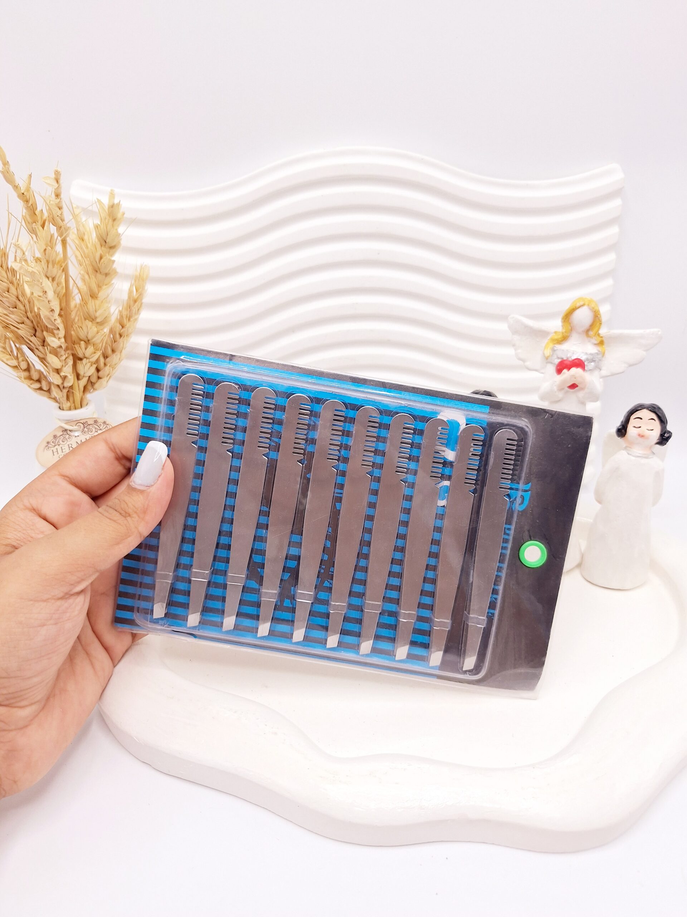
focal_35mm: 23
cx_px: 344
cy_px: 458
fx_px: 609
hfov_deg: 58.9
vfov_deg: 73.9
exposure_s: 1/435
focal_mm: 5.54
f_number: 1.8
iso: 40
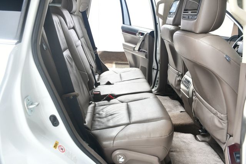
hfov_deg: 62.0
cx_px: 123
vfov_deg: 43.6
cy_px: 82
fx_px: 205
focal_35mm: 30
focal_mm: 20
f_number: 5
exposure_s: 1/160
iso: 100
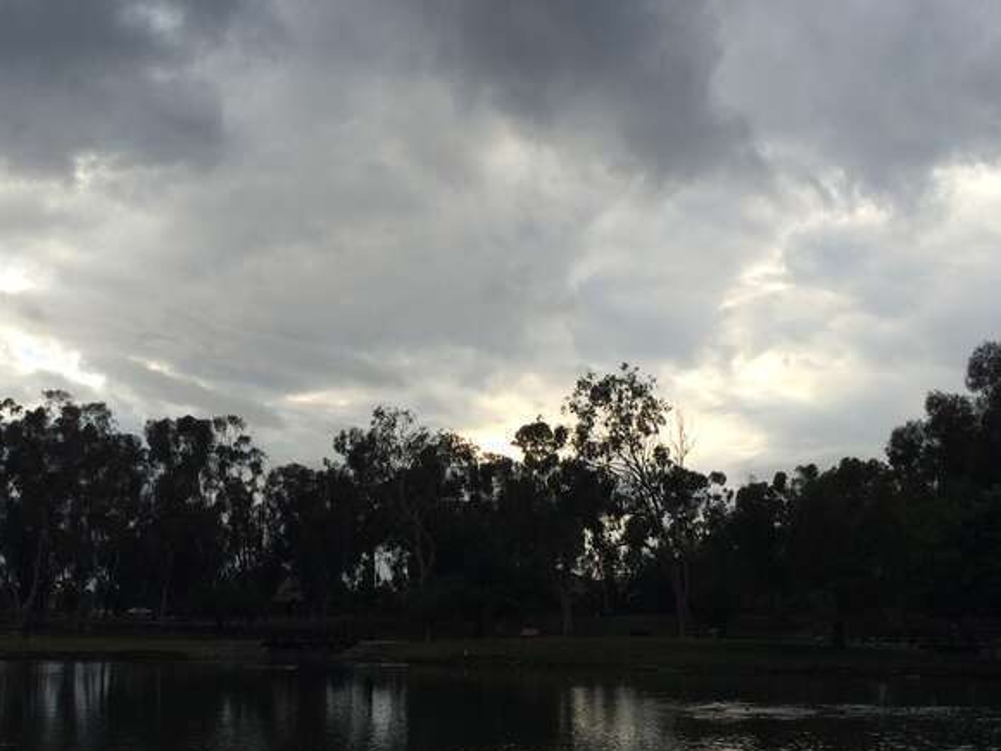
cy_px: 435
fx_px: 1157
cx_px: 464
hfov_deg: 46.8
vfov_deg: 35.9
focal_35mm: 40
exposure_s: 1/2283
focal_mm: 4.15
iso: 32
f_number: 2.2
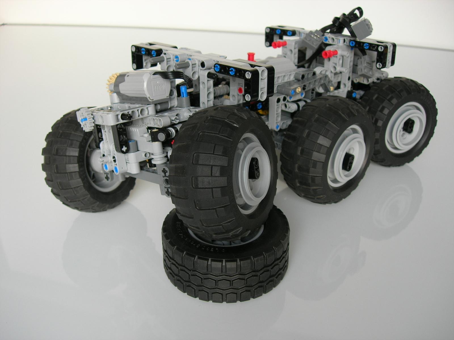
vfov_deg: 37.7
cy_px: 170
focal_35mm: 38
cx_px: 227
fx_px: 498
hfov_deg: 49.0
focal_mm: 7.8
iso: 64
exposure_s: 1/12.3
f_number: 2.8
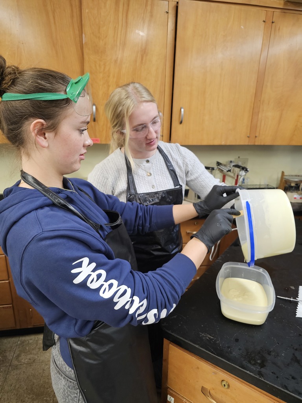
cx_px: 151
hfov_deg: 58.9
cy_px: 202
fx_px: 268
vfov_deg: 73.9
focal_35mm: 23
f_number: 1.7
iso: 640
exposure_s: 1/120
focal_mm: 6.3
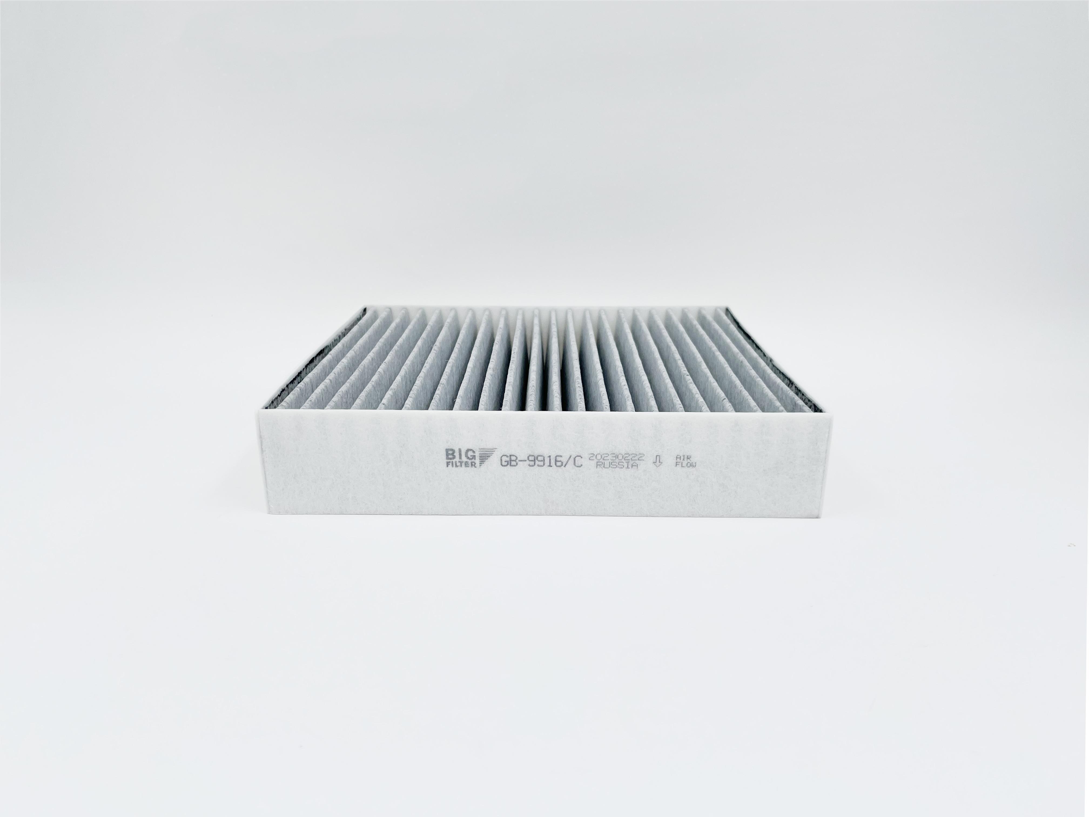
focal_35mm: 26
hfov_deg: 67.3
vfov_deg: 53.1
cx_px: 544
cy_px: 408
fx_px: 818
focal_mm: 4.2
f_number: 1.6
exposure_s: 1/1006
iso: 32
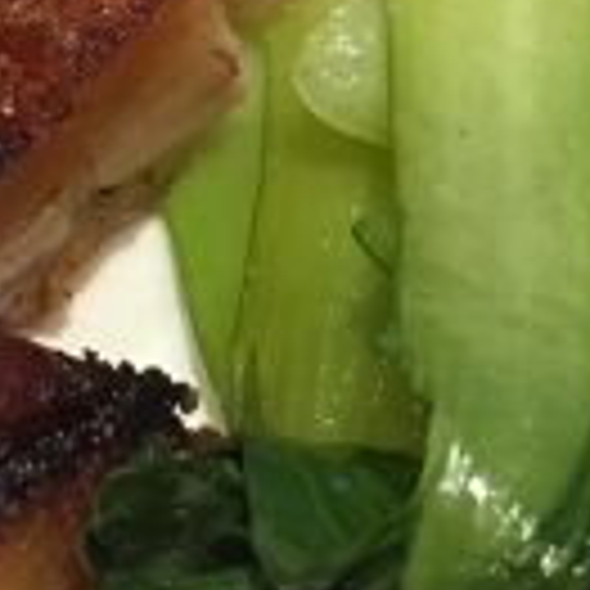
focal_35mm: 137
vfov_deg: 12.7
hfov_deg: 12.5
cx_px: 703
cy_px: 70
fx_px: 2642
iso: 64
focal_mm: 4.15
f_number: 2.2
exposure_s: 1/33
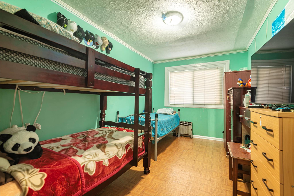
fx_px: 131
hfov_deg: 96.7
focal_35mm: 16
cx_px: 147
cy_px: 98
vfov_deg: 73.8
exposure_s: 1/1.67
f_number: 10
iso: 200
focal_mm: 16
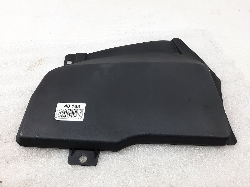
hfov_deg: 69.4
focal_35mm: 25
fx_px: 181
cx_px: 125
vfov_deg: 54.9
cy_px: 94
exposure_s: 1/50
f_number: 2
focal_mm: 4.6
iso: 50
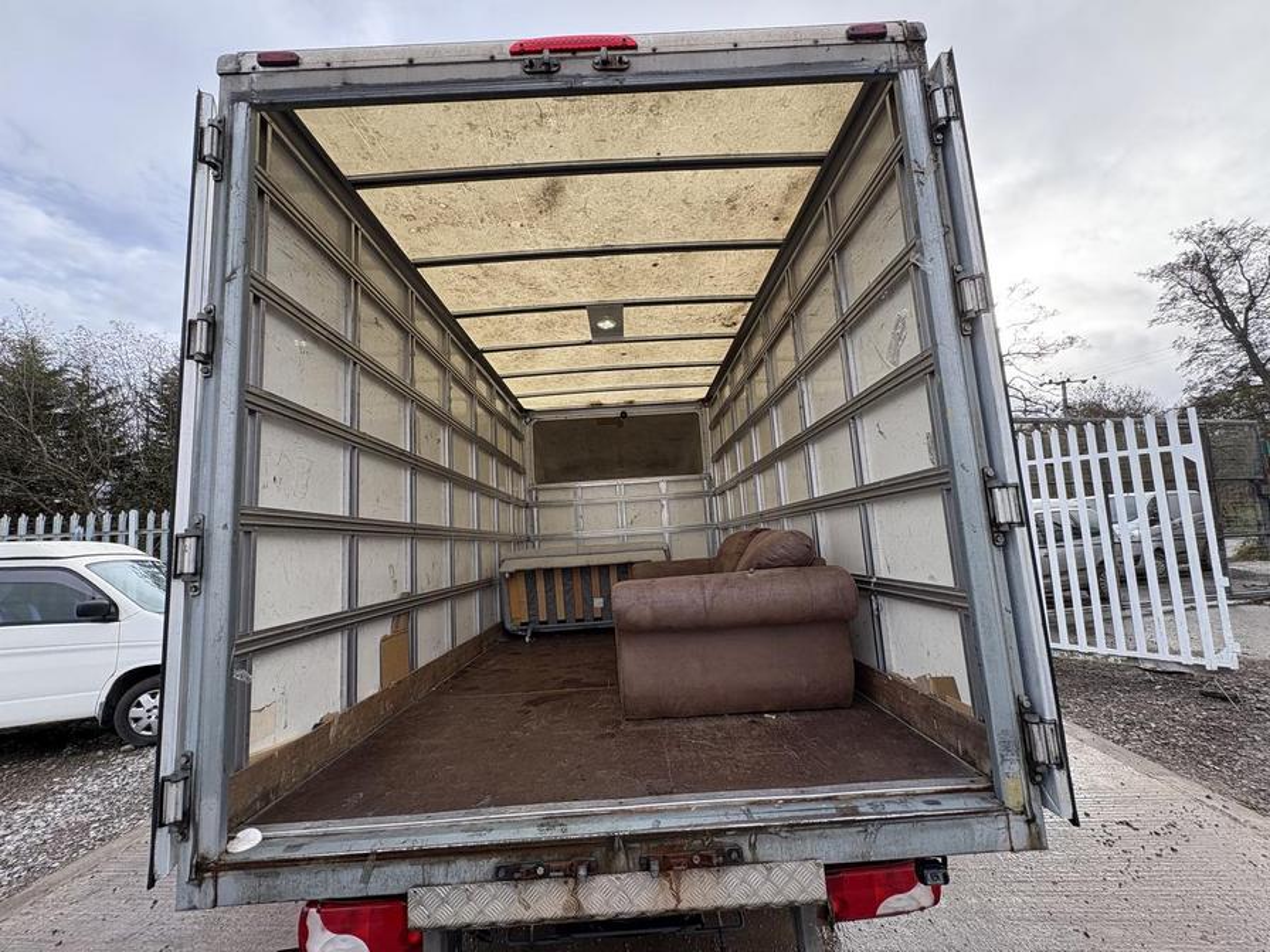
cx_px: 635
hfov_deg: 102.1
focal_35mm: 14
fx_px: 514
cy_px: 476
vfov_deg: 85.7
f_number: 2.2
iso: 40
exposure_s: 1/188
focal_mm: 2.22
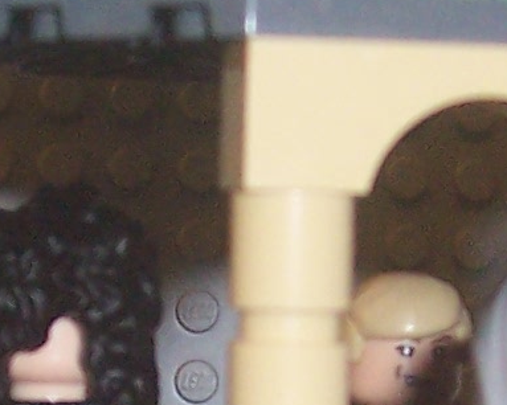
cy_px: 404
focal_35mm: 222
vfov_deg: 6.9
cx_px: 314
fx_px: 3329
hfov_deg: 8.7
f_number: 2.7
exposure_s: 1/60
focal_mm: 5.6
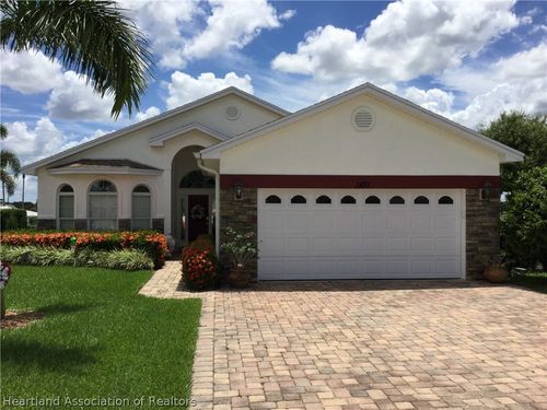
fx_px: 490
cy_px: 205
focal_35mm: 31
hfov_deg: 58.4
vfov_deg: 45.4
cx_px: 274
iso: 25
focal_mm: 3.3
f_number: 2.4
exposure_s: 1/2092
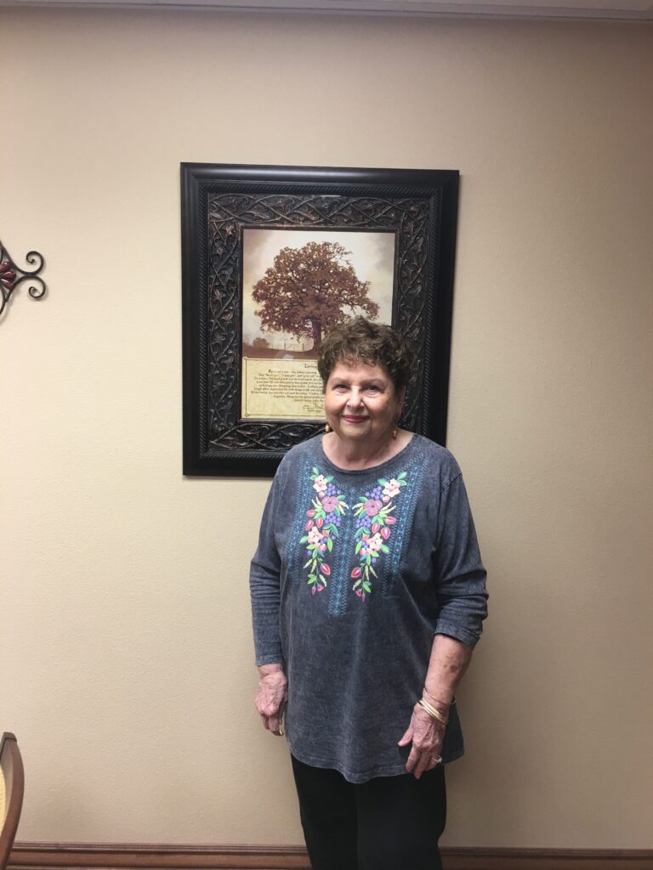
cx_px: 326
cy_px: 435
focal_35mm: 29
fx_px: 729
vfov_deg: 61.7
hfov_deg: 48.2
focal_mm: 4.15
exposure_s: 1/15
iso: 32
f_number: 2.2
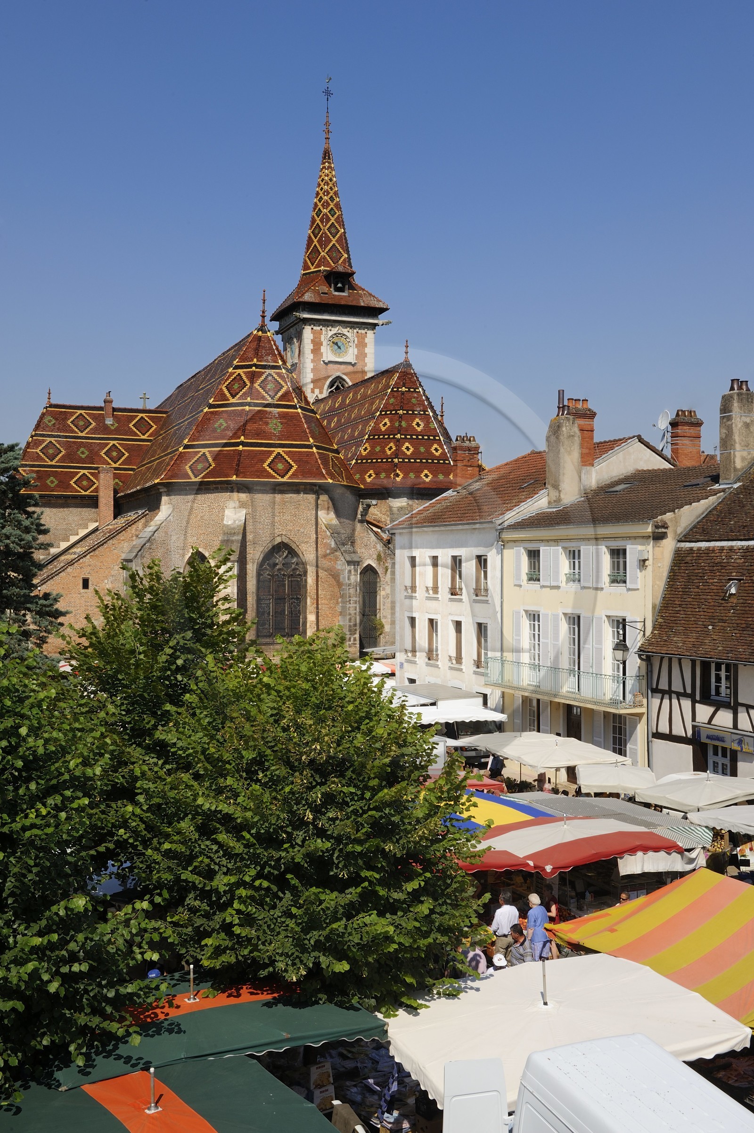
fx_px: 1195
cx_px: 377
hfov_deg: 35.0
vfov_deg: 50.7
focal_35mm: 38
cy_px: 566
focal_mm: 38
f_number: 18
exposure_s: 1/160
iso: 200
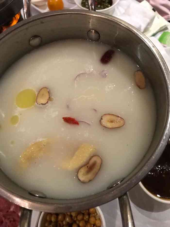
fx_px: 183
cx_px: 85
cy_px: 114
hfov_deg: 49.8
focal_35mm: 28
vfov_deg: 63.4
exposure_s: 1/7
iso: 80
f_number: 1.8
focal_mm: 3.99
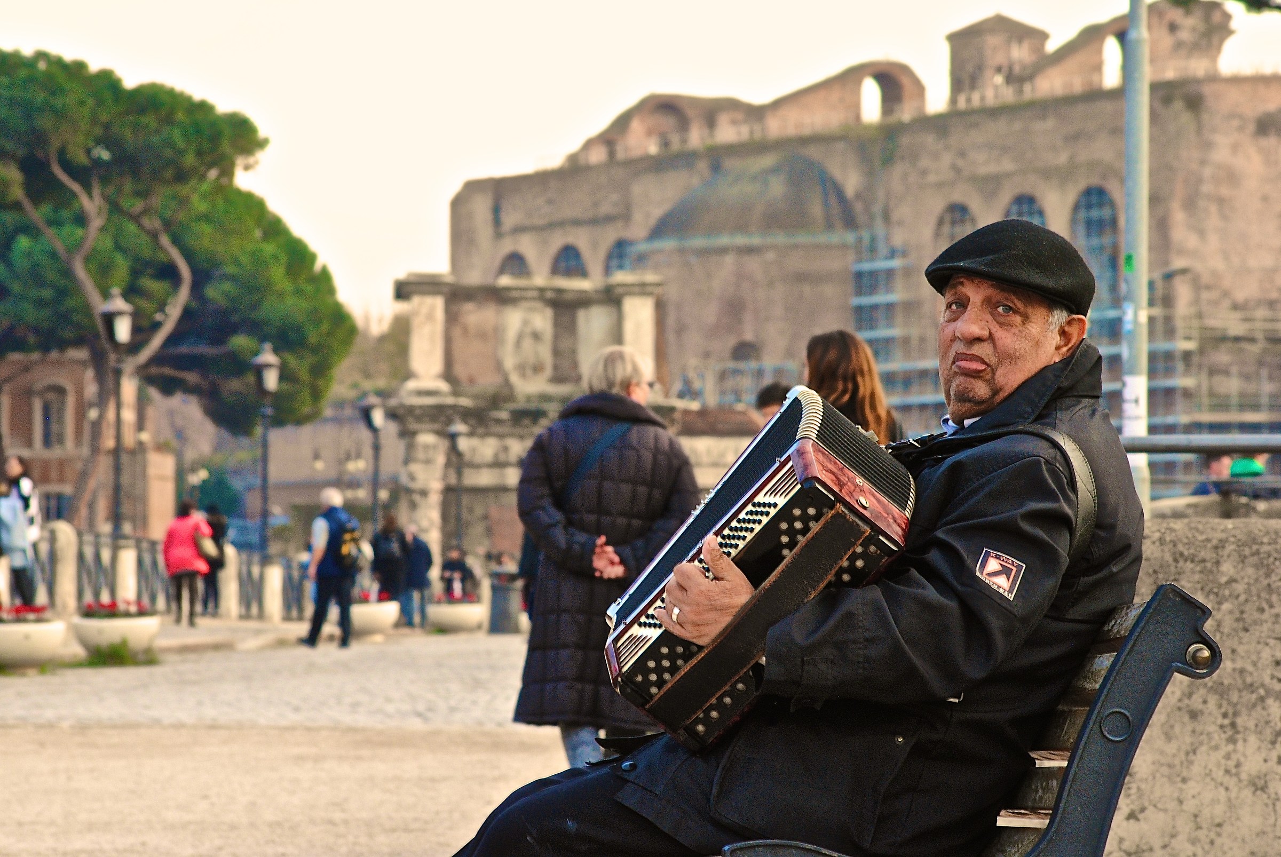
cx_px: 640
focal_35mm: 183
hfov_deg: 11.2
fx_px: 6519
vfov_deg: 7.5
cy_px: 428
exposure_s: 1/30
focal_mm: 122
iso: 400
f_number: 10
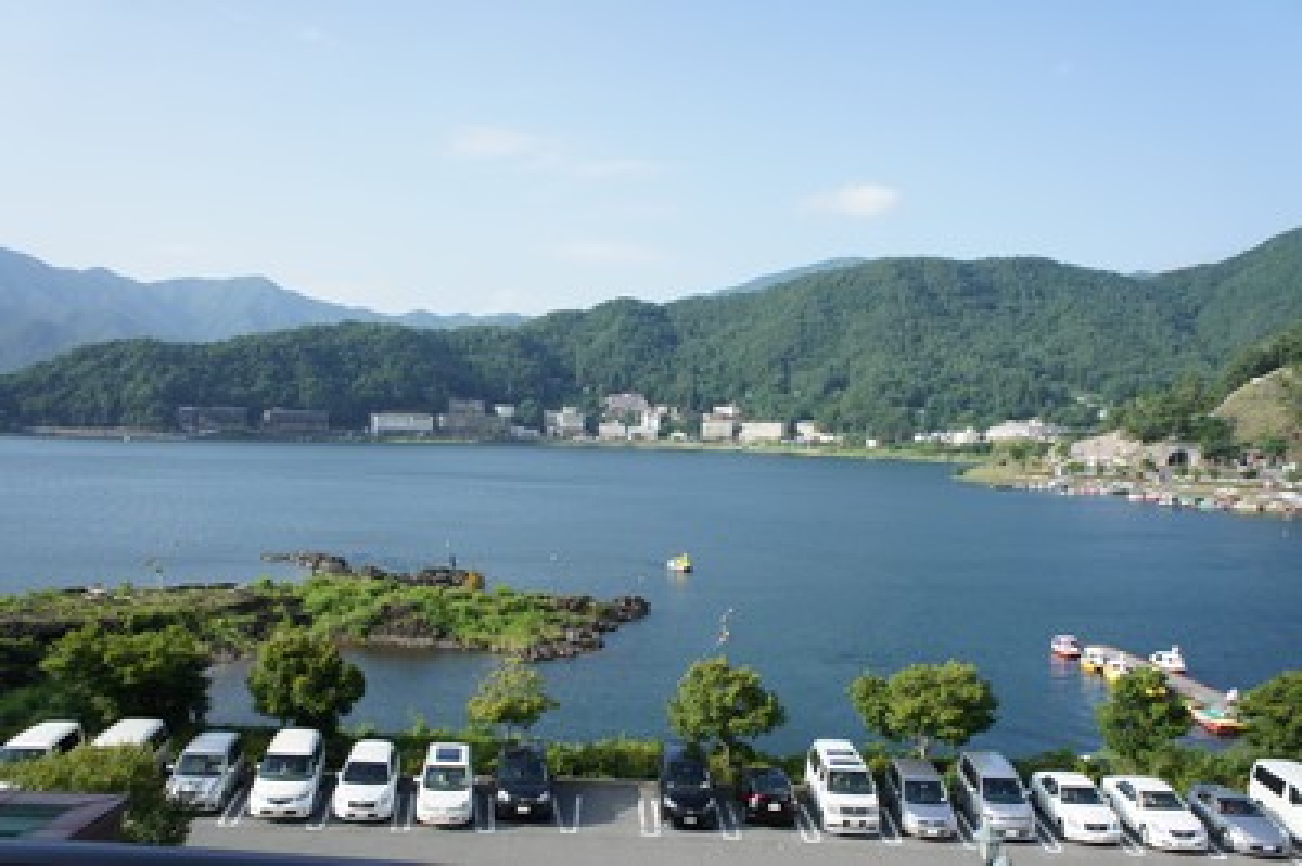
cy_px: 433
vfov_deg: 43.5
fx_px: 1084
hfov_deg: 62.0
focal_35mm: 30
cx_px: 651
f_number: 8
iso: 200
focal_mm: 20
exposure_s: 1/250
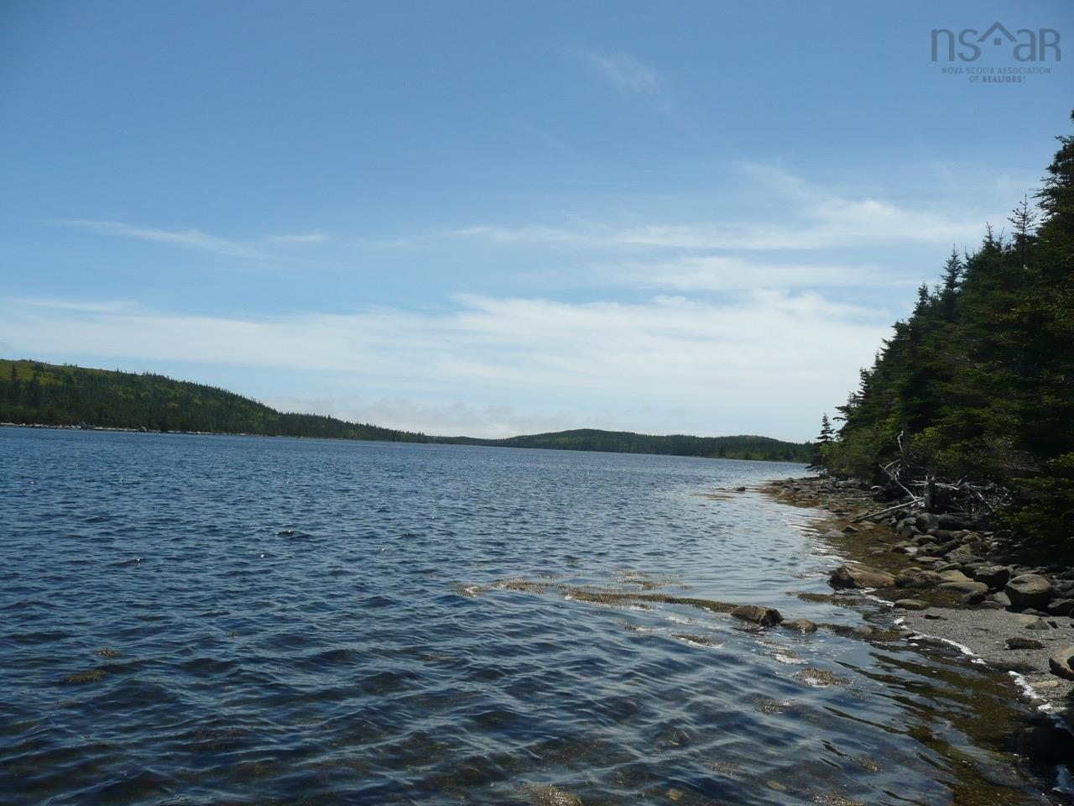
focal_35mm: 28
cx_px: 537
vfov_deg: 49.7
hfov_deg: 63.4
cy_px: 403
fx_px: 869
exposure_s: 1/400
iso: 100
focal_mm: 4.6
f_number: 8
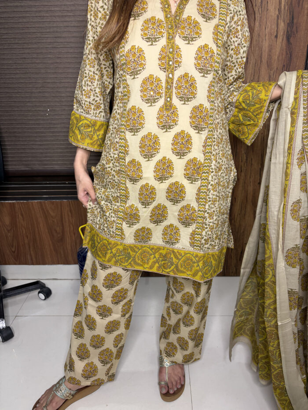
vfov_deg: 67.3
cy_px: 205
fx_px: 308
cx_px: 154
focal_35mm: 26
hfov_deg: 53.1
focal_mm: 5.96
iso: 100
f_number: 1.6
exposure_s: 1/50
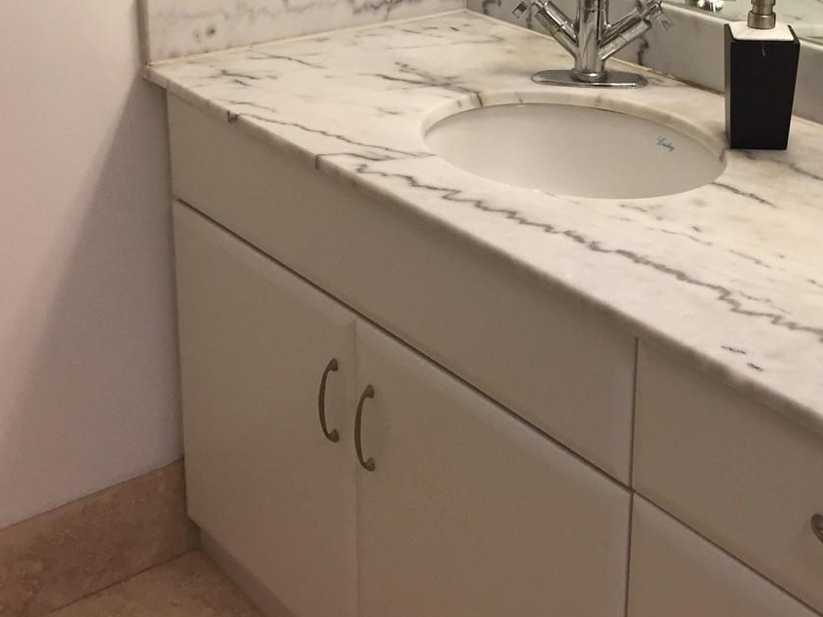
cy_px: 67
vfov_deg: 25.8
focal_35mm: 55
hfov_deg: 34.4
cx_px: 580
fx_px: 1308
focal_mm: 4.15
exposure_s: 1/30
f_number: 2.2
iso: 50
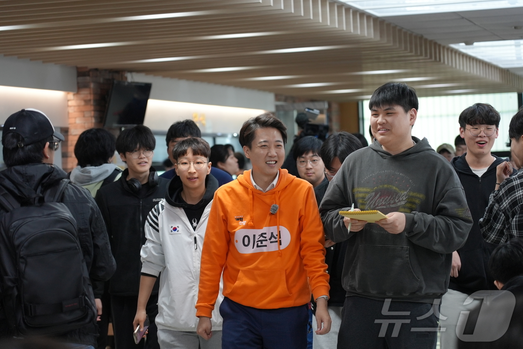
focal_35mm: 105
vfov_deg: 13.1
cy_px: 174
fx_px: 1526
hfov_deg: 19.4
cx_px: 262
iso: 1250
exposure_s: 1/160
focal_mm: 105
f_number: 4
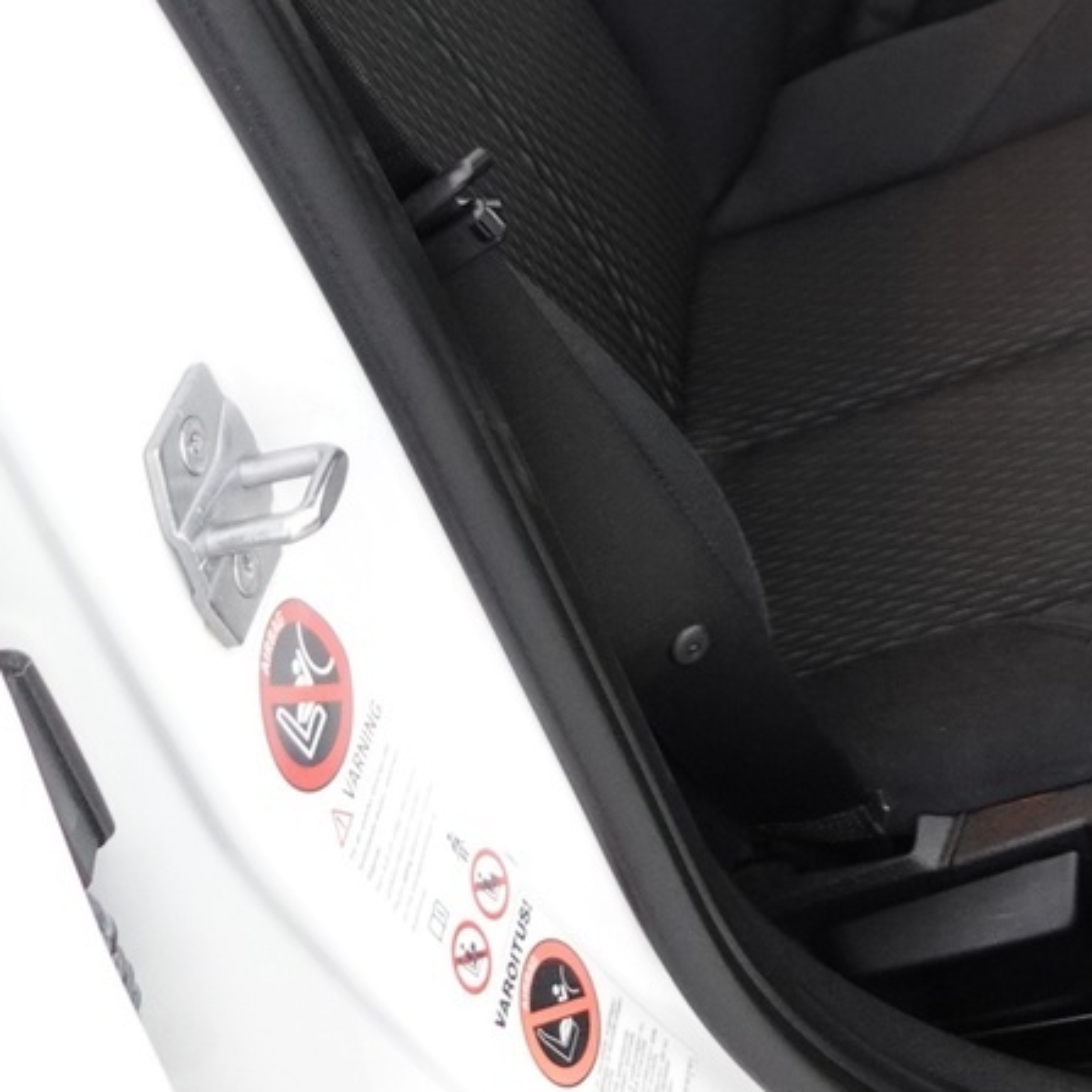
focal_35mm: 74
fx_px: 2641
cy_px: -176
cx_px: 1219
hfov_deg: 22.0
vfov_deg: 21.8
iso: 800
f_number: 1.8
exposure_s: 1/25
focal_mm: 9.4
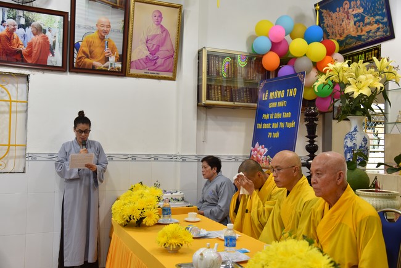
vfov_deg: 35.1
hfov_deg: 50.7
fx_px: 423
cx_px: 200
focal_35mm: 38
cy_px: 134
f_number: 4.5
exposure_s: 1/80
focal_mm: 38
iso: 400
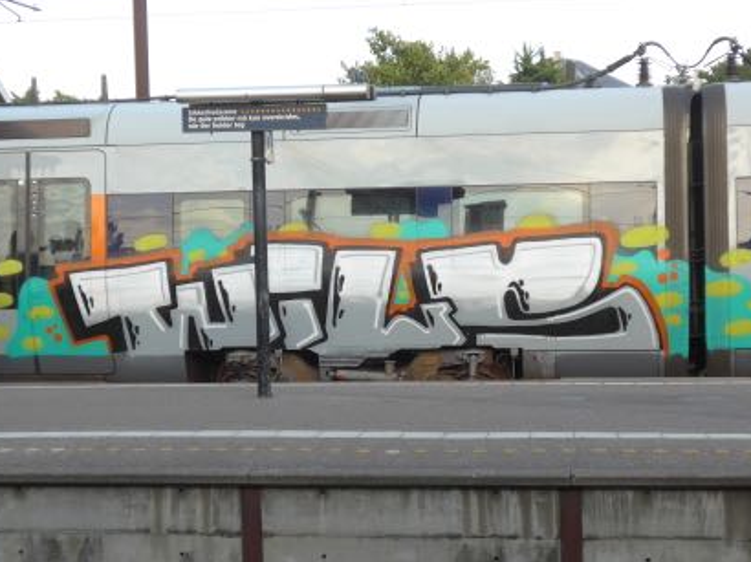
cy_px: 296
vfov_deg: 20.4
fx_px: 1561
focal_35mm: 72
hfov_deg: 27.0
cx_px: 344
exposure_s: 1/250
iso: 100
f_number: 3.5
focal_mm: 12
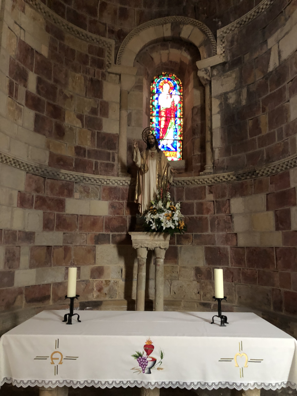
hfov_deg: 49.7
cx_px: 148
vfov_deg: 63.4
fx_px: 320
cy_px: 198
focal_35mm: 28
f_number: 1.8
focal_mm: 4
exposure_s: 1/4
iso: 100
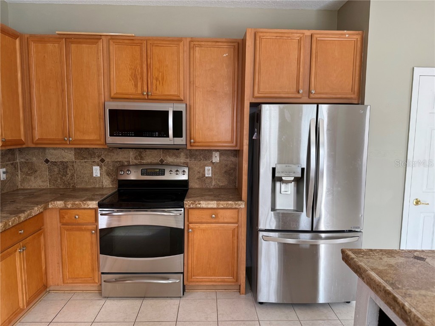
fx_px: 302
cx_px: 218
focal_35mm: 24
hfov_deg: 71.6
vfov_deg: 56.8
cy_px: 163
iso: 160
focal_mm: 6.76
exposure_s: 1/121
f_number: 1.78
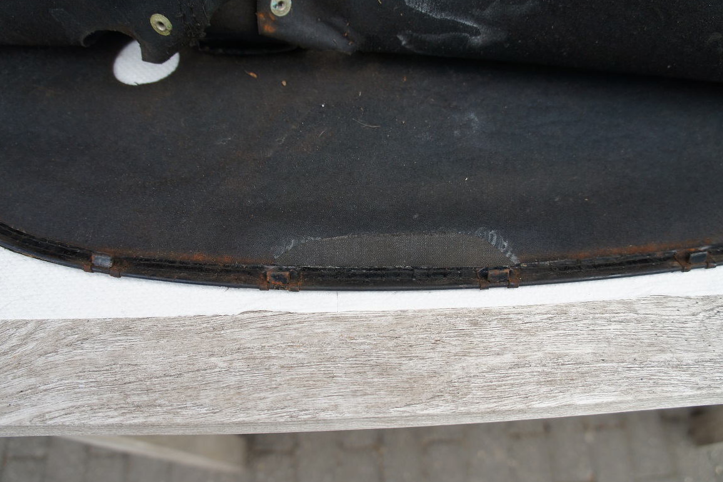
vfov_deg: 46.4
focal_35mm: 28
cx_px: 372
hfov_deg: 65.5
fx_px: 562
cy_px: 240
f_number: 4
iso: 200
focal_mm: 18
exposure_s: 1/160
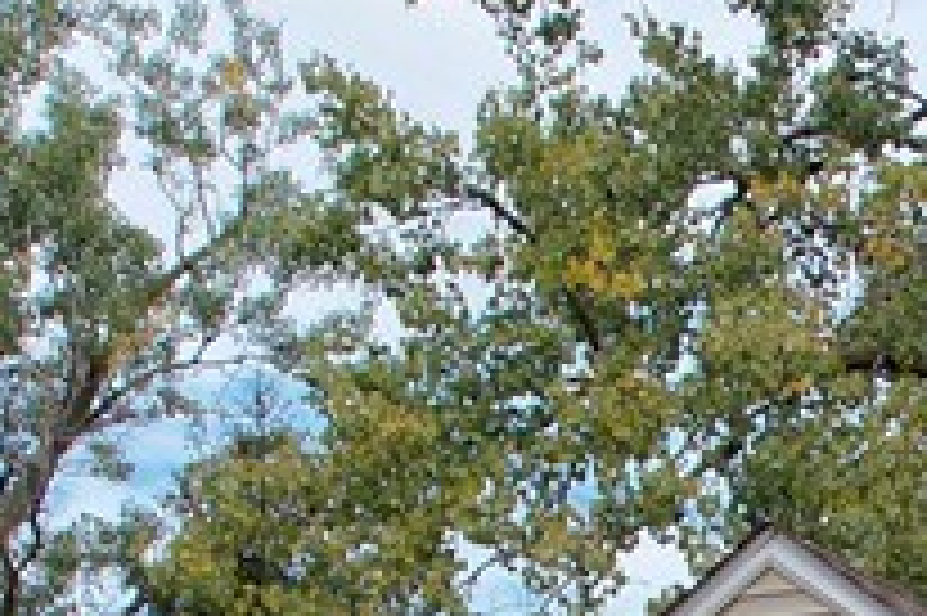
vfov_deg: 8.9
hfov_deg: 13.0
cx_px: 1724
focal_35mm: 142
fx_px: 3653
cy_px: 1367
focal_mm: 18
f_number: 5.6
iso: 100
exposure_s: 1/100
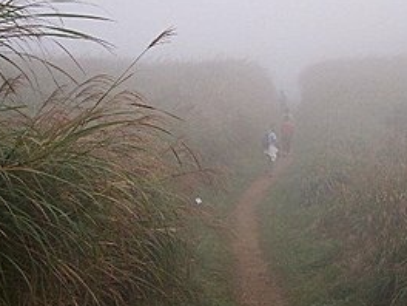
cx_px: 267
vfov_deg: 20.4
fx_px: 847
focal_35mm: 72
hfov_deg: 26.9
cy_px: 109
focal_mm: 6.3
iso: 80
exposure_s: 1/800
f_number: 2.8
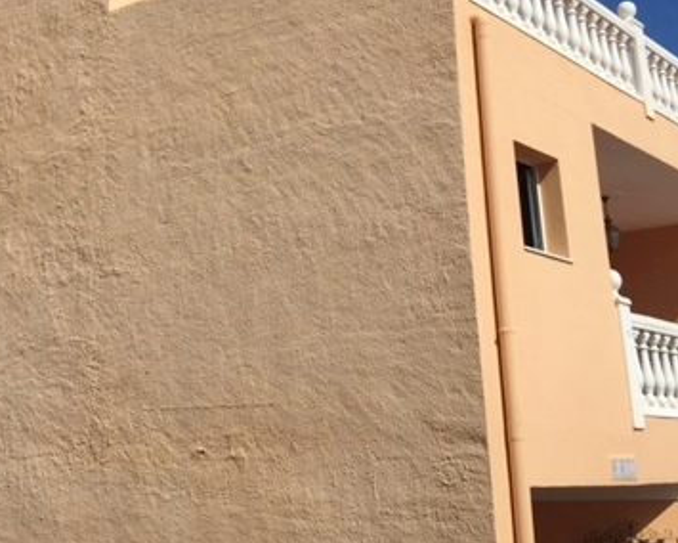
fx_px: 1023
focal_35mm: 51
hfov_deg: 36.4
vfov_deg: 28.9
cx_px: 252
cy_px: 90
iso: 32
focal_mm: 4.15
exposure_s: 1/5650
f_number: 2.2
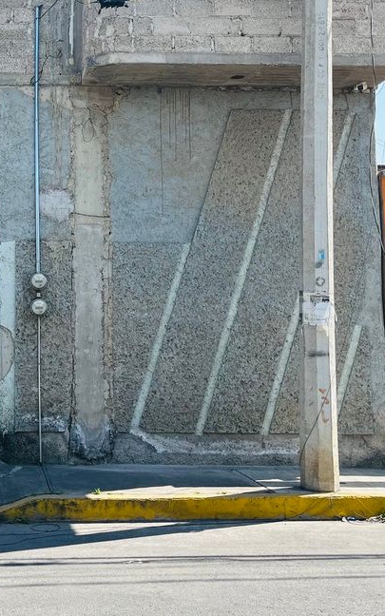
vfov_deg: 39.2
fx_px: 856
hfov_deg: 24.5
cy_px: 221
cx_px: 23
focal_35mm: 51
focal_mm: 5.1
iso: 50
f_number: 1.6
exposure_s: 1/1600
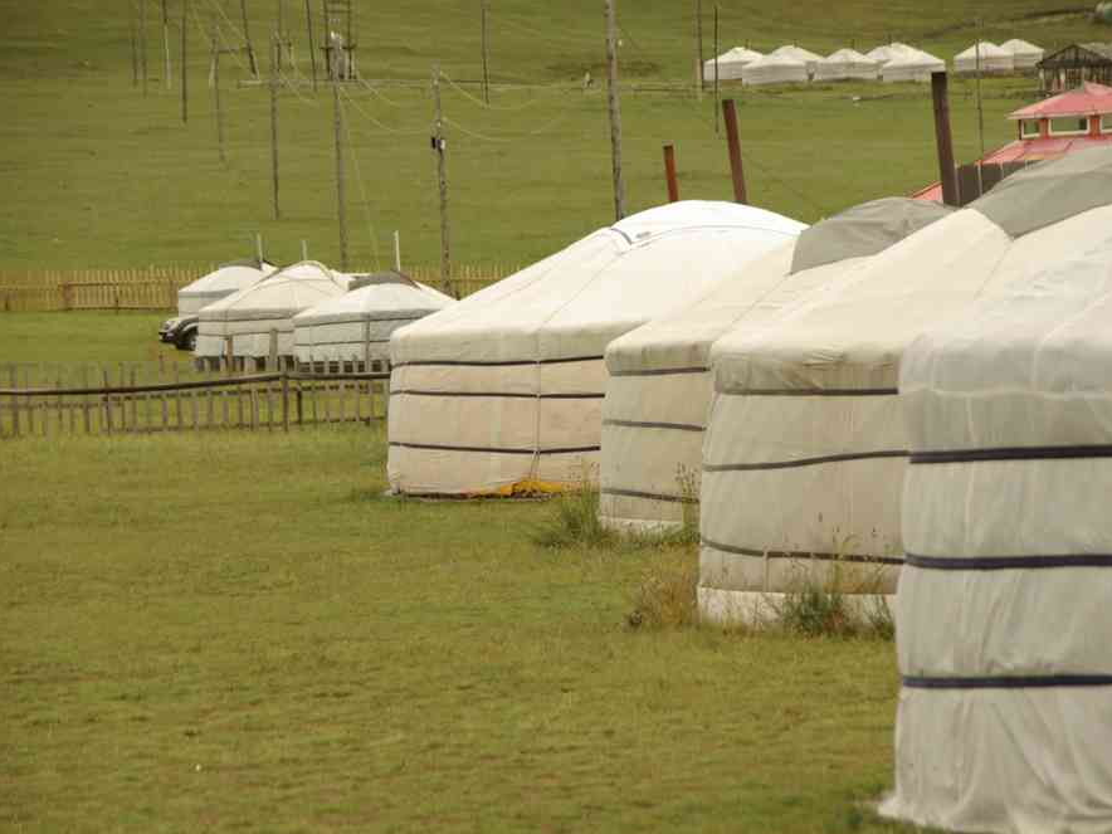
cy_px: 418
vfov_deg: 7.6
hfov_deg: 10.1
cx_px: 608
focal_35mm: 196
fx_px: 6296
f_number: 8
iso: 100
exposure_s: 1/180
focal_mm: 120
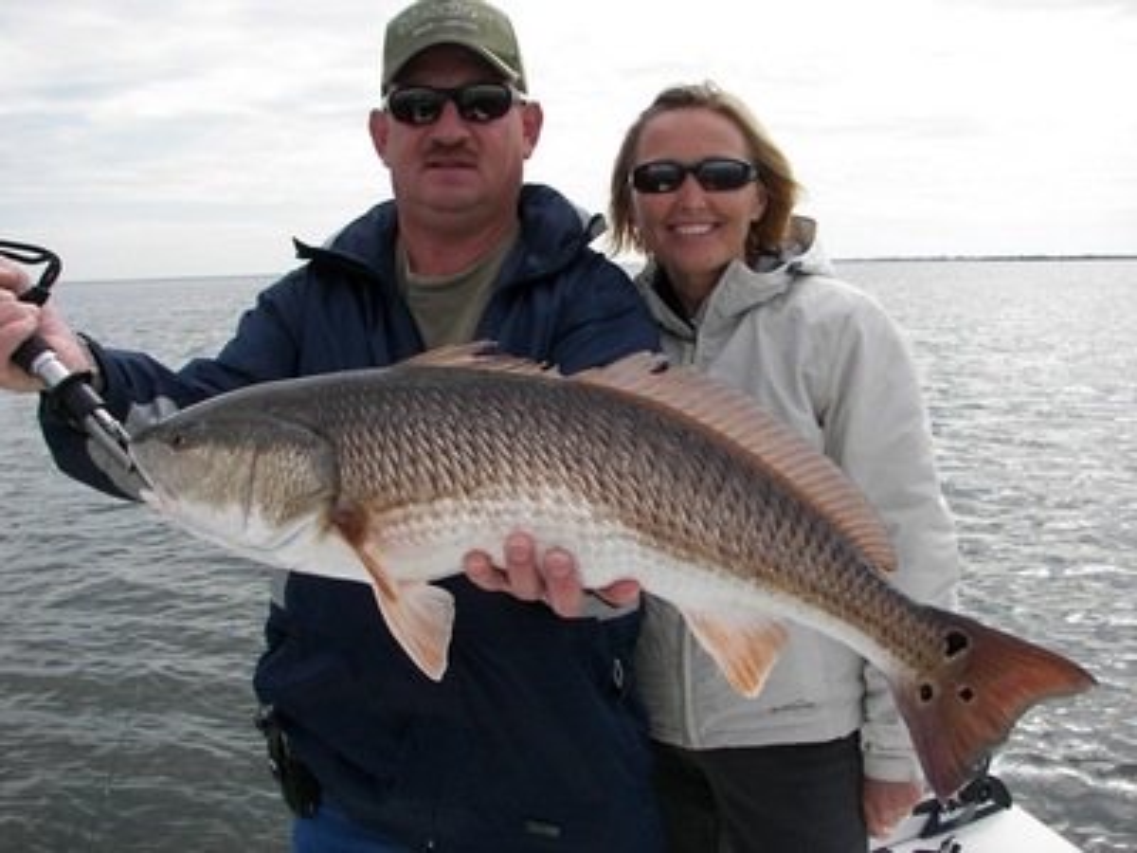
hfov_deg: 51.4
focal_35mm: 36
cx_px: 568
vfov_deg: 39.7
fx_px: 1182
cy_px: 426
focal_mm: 6
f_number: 4
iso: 50
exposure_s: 1/500
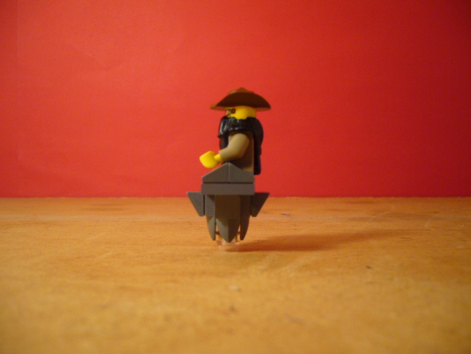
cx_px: 236
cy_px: 177
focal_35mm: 35
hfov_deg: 52.6
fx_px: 476
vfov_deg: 40.7
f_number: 2.8
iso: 100
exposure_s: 1/20
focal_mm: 5.8
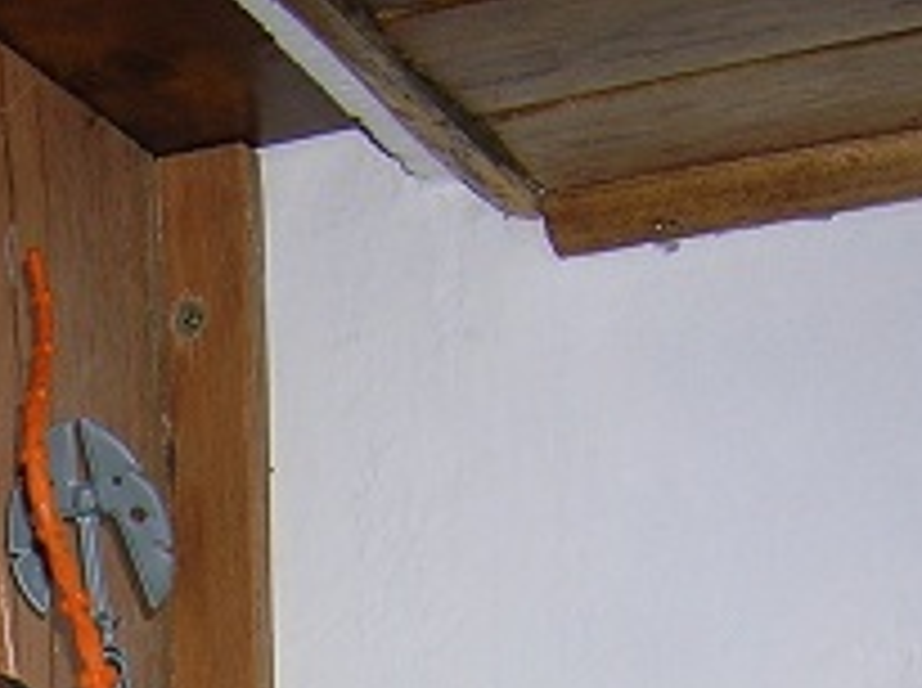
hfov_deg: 16.3
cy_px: 1171
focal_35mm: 116
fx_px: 3084
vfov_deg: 11.9
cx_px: -193
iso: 50
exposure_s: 1/60.1
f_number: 2.9
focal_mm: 5.7
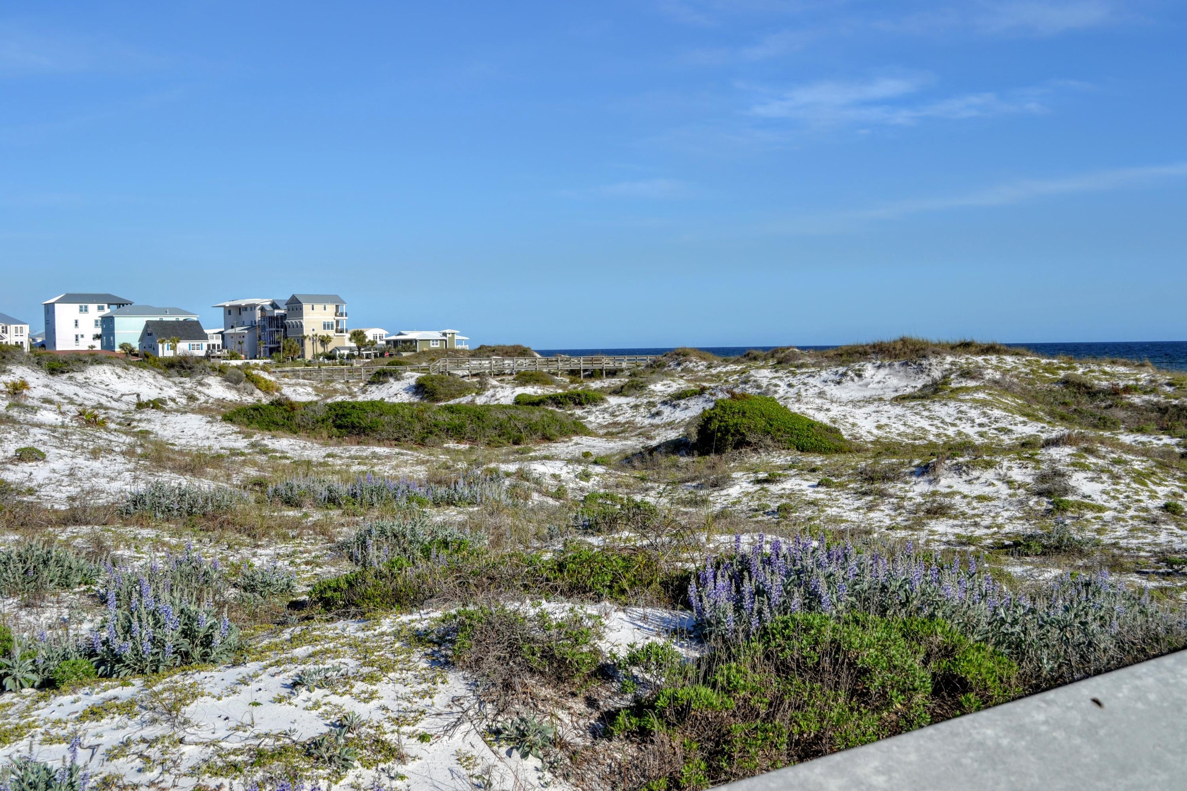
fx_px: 1286
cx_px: 594
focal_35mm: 39
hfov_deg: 49.6
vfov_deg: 34.2
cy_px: 396
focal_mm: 26
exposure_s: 1/320
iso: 100
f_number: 9
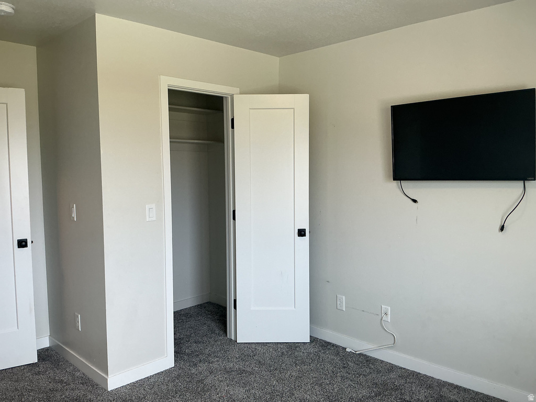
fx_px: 449
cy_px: 201
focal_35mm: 29
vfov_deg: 48.2
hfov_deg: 61.7
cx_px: 268
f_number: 1.8
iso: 50
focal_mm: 3
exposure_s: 1/120
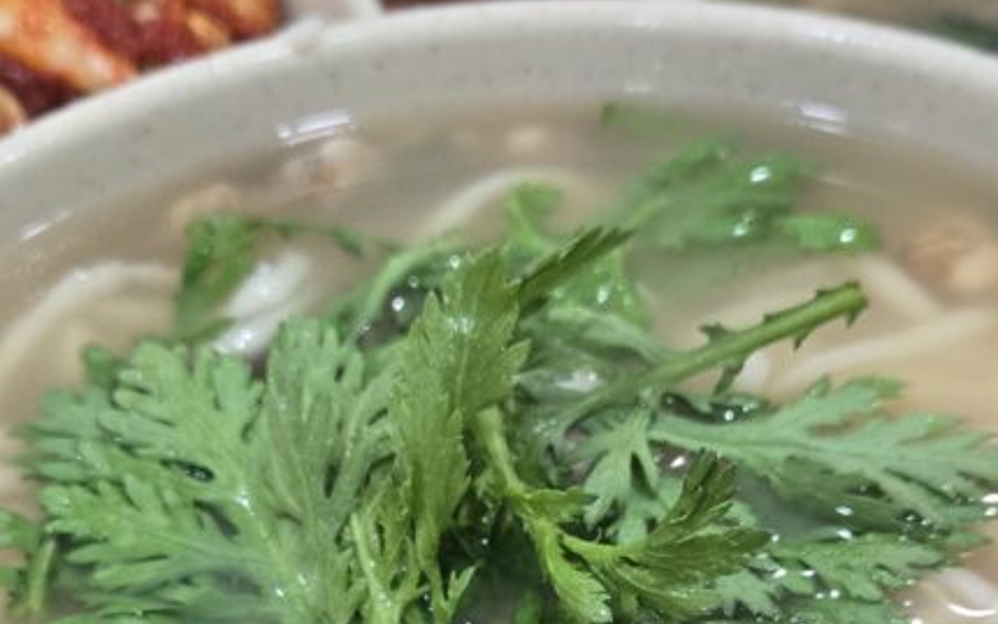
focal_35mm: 58
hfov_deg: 35.1
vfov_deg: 20.8
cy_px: 756
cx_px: 483
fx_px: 1578
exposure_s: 1/120
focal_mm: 5.4
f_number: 1.8
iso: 160
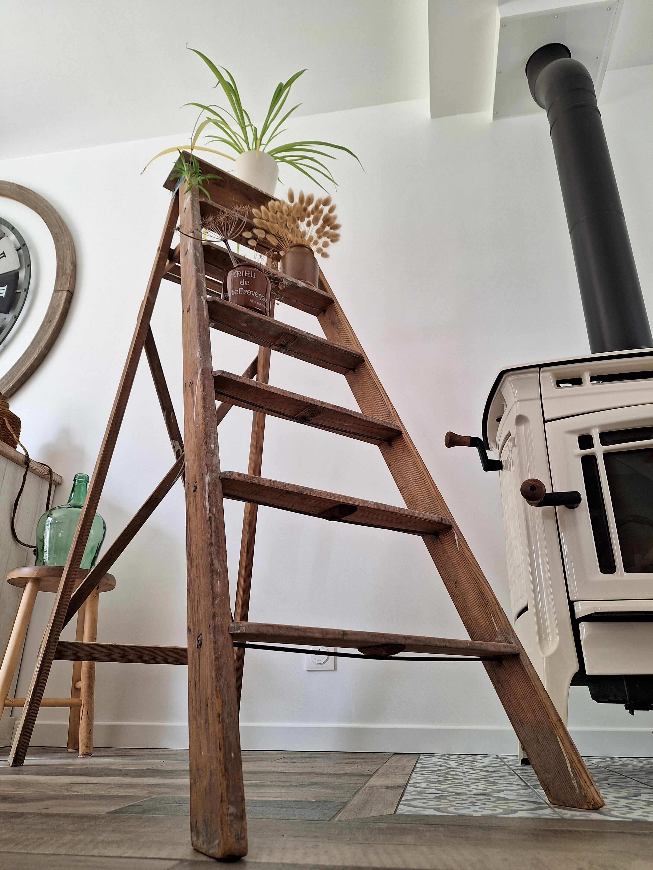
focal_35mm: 23
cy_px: 435
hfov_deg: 58.9
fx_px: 578
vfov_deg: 73.9
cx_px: 326
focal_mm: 5.54
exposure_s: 1/60
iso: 64
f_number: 1.8
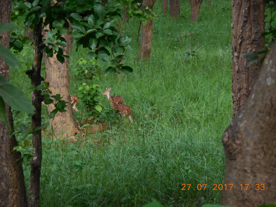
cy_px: 104
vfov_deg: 5.0
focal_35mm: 300
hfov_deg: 6.6
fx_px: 2392
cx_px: 138
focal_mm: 54
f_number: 6.5
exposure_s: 1/60
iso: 450
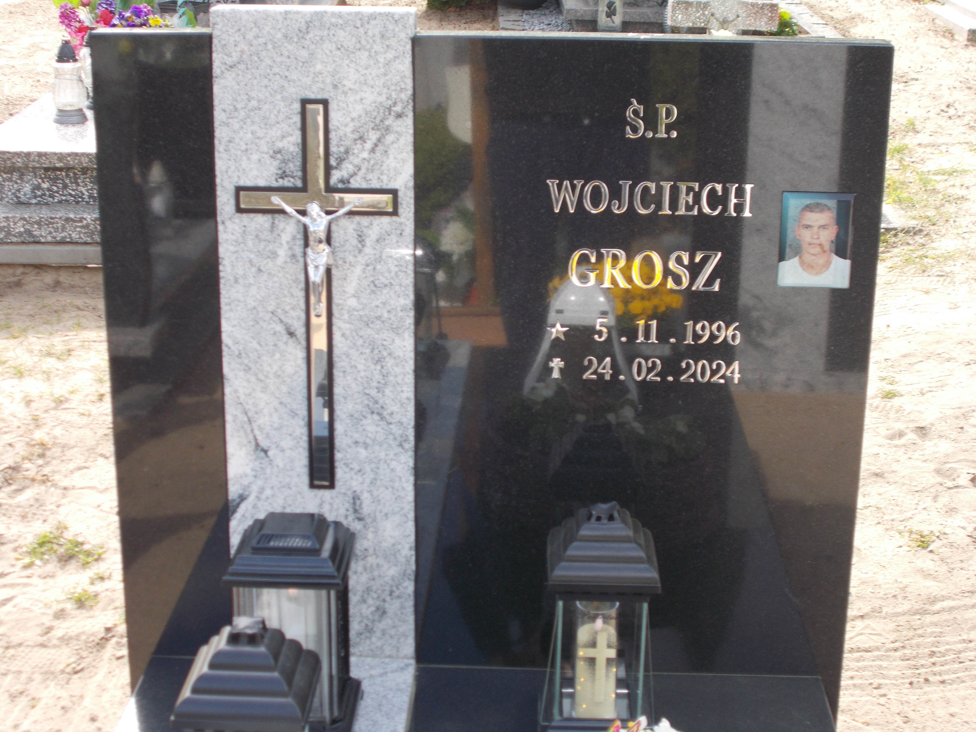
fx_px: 1635
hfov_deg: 33.2
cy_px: 366
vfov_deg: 25.2
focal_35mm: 58
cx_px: 488
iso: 80
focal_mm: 10.3
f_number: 4.9
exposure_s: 1/100
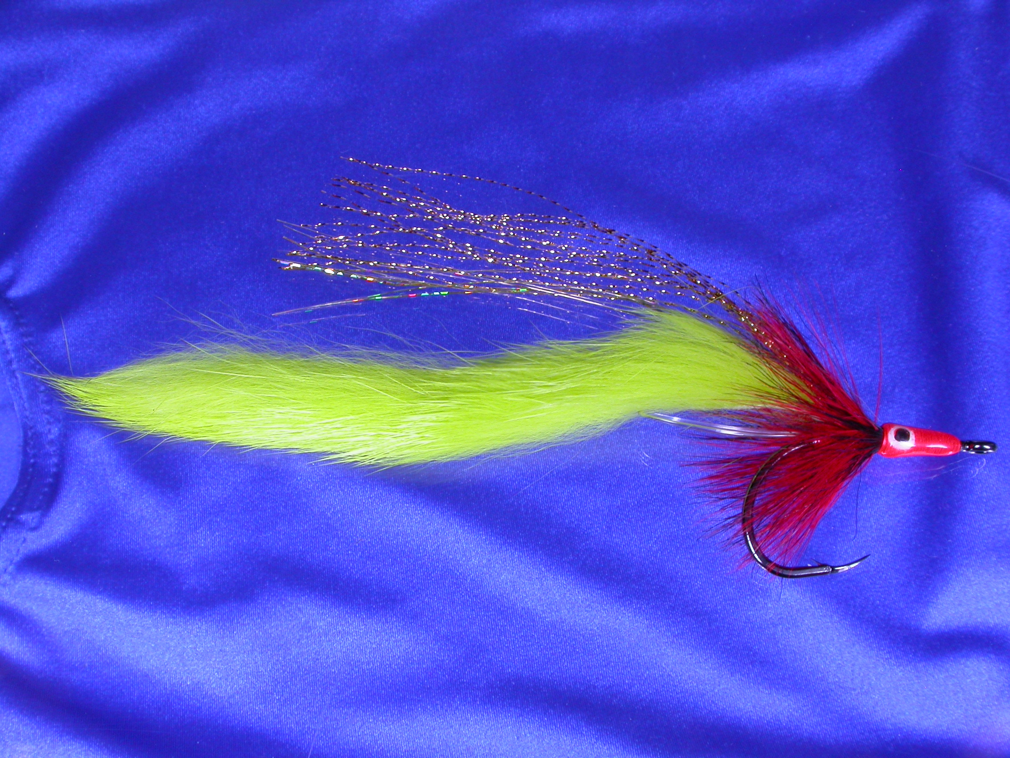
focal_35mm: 47
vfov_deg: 30.9
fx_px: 1371
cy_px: 379
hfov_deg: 40.4
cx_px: 505
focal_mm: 9.8
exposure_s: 1/14.5
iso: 100
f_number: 8
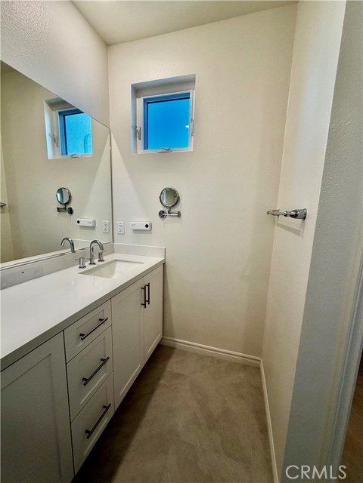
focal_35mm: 14
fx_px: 196
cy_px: 242
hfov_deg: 85.7
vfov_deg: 102.1
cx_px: 182
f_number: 2.2
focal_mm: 2.22
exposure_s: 1/120
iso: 125
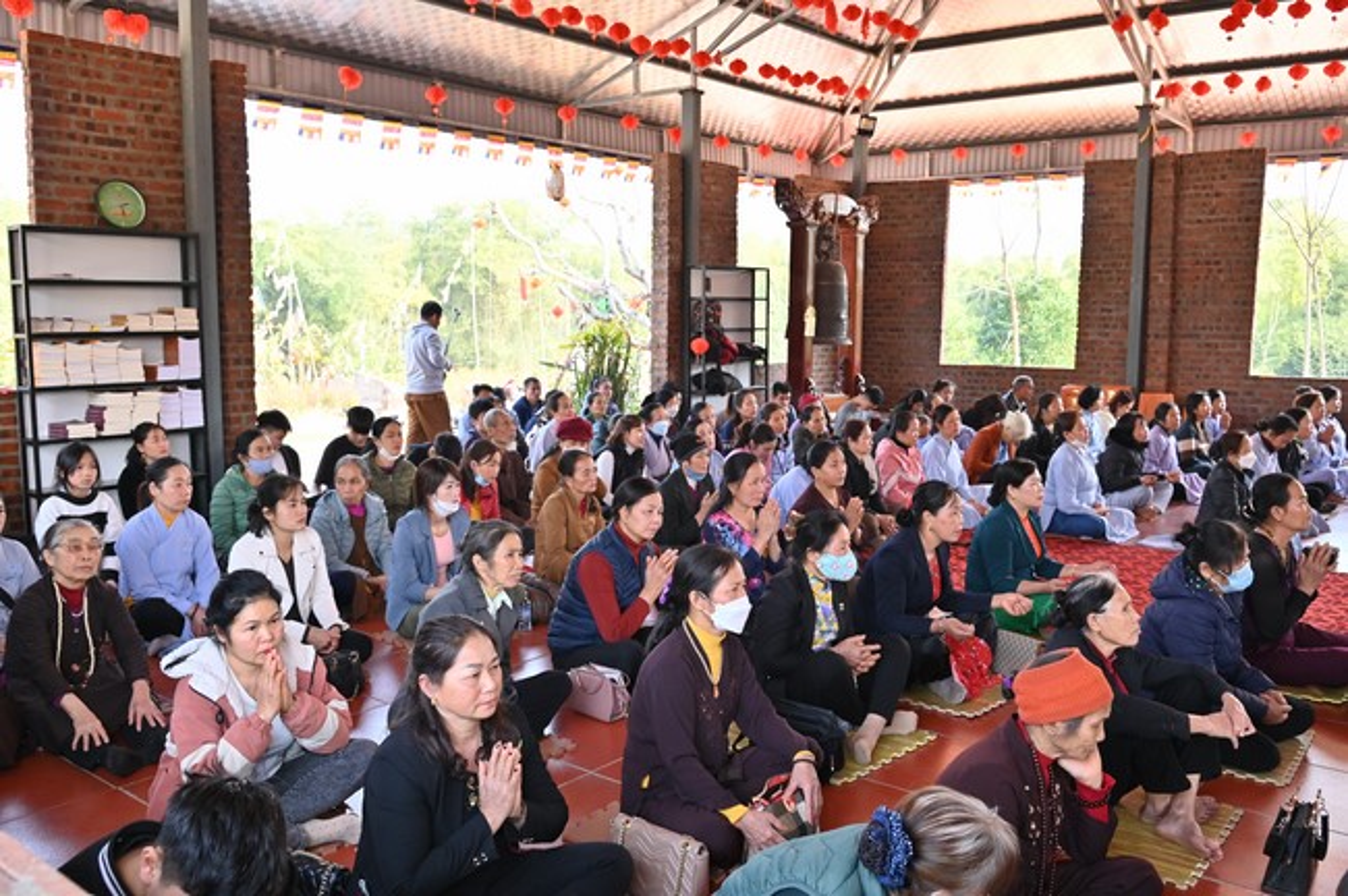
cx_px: 674
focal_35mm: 30
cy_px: 448
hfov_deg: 62.0
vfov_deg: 43.5
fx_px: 1122
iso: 500
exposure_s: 1/160
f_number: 5.6
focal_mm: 30
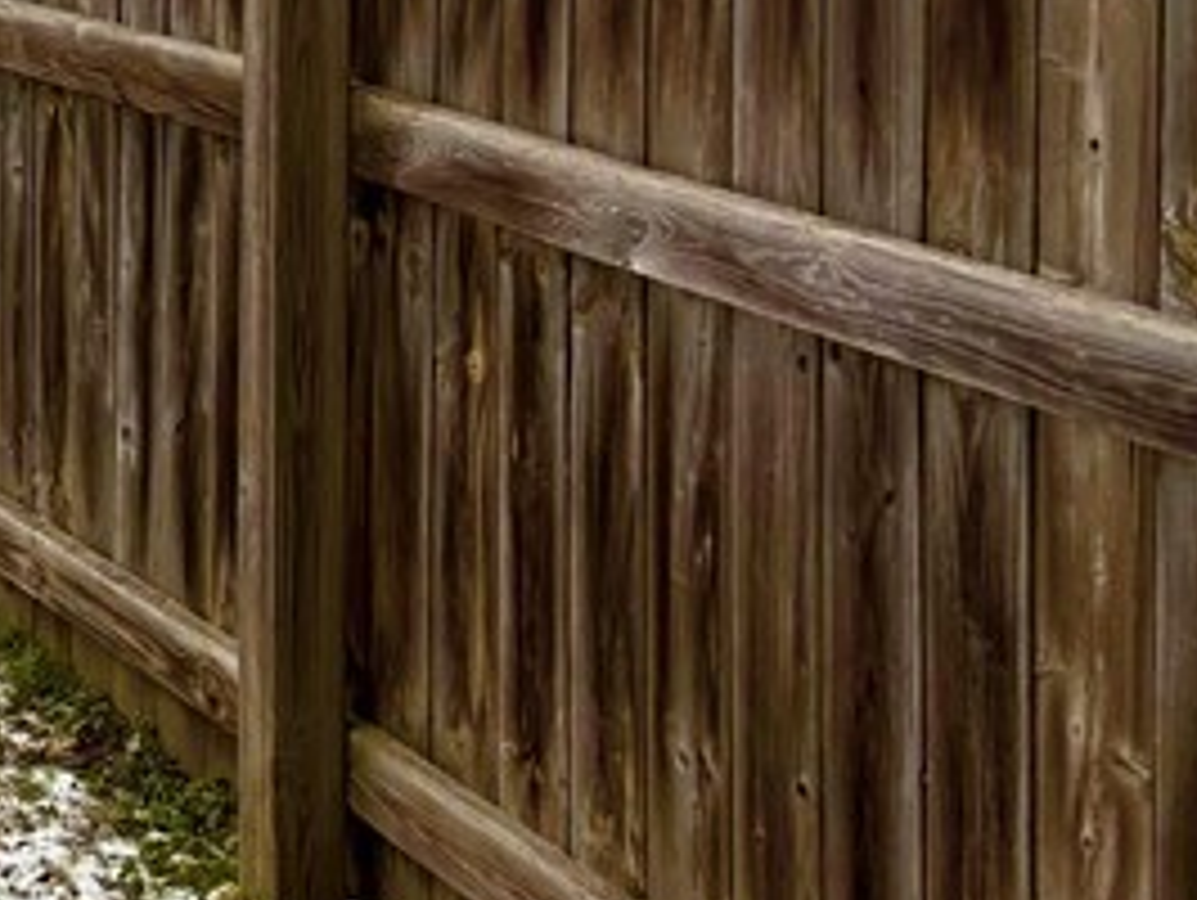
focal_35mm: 100
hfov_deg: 16.2
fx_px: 3461
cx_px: -1035
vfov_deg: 14.4
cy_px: -122
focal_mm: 5.96
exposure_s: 1/478
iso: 50
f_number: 1.6
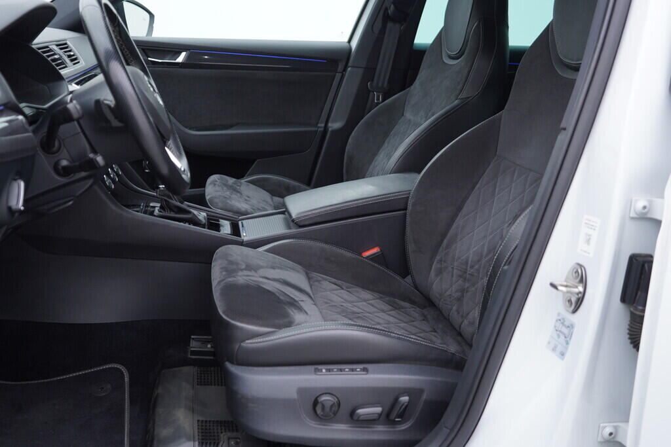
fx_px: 671
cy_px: 224
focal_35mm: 36
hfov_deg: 53.1
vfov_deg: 36.9
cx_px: 336
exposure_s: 1/40
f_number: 2.8
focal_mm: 24
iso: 125
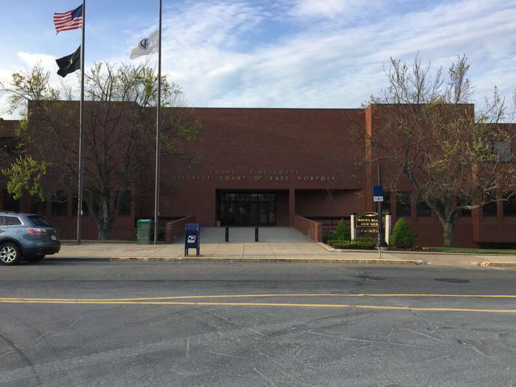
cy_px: 194
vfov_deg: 48.2
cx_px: 258
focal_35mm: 29
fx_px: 432
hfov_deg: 61.7
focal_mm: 4.15
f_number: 2.2
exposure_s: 1/476
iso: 32
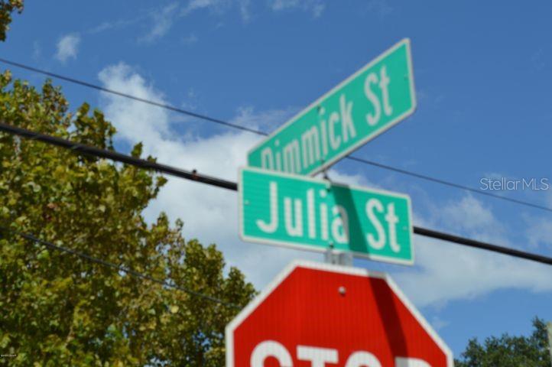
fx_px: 1264
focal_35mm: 82
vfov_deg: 16.5
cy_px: 184
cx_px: 276
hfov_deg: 24.6
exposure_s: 1/320
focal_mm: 55
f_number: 9
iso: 100
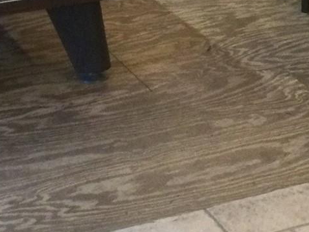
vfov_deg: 10.5
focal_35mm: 133
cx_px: 231
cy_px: -176
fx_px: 1188
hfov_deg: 14.8
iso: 160
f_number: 2.4
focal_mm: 3.3
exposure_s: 1/30
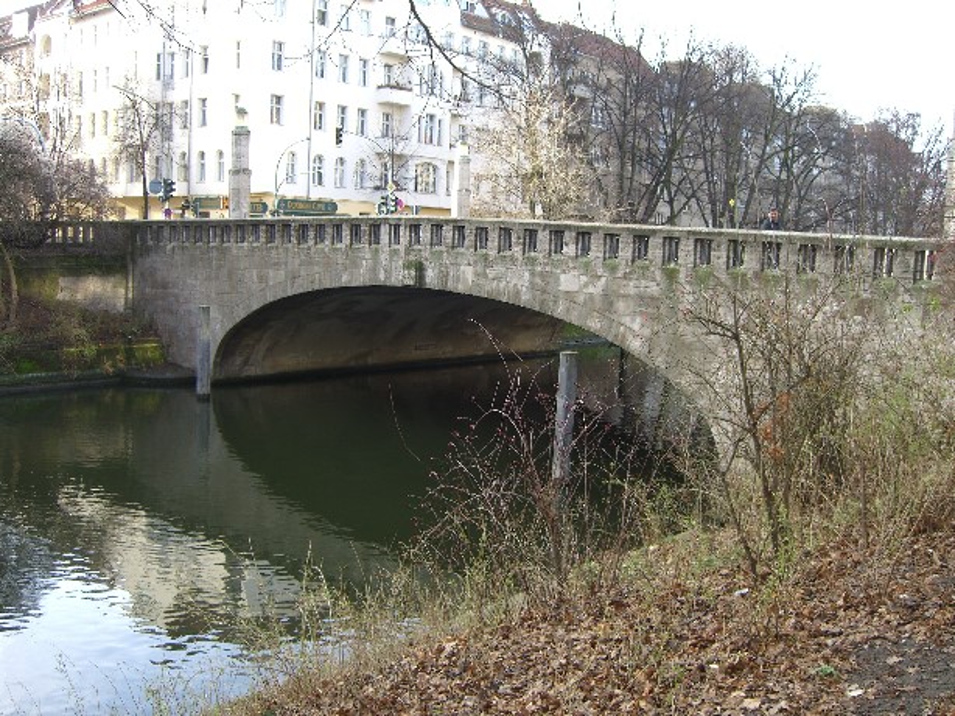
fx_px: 1048
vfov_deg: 37.7
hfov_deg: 49.0
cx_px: 478
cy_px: 358
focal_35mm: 38
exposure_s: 1/100
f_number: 2.8
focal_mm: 7.9
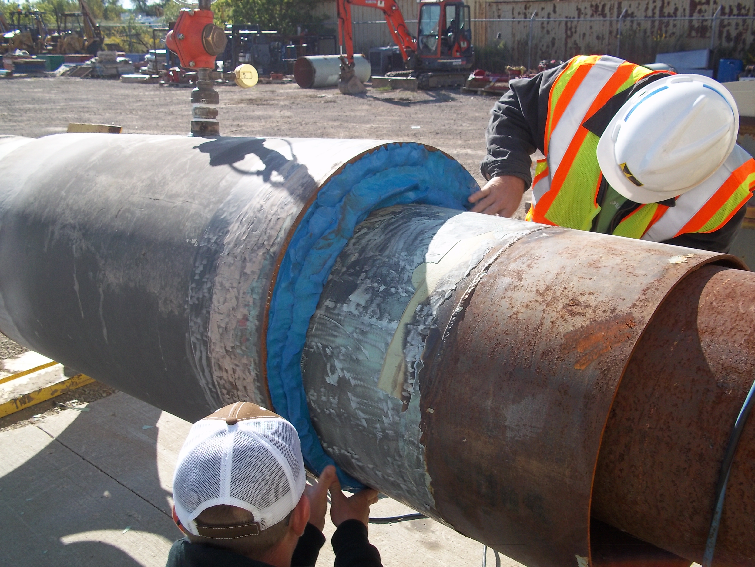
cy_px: 284
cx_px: 378
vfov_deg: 39.7
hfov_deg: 51.4
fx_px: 785
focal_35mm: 36
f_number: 8
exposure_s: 1/125
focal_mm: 6.5
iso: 80
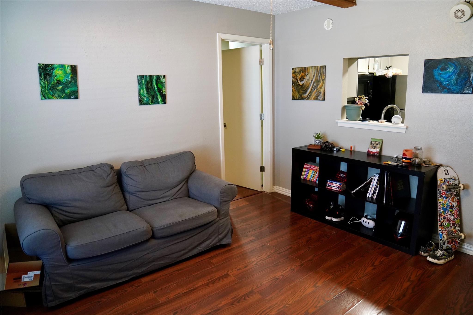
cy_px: 158
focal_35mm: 24
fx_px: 315
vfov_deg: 53.1
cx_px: 236
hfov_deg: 73.7
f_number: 2.8
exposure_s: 1/160
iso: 3200
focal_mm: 24
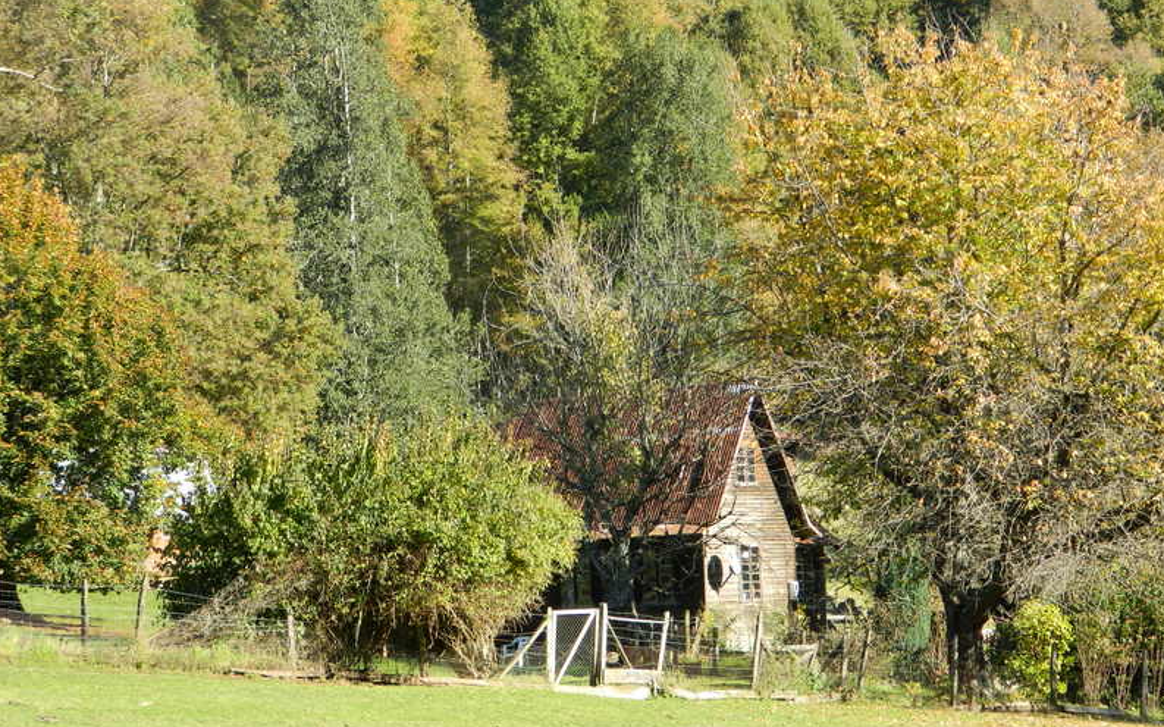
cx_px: 584
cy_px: 386
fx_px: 4376
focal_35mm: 138
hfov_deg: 15.2
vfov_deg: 9.5
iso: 80
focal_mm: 23.2
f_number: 4.7
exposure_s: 1/100
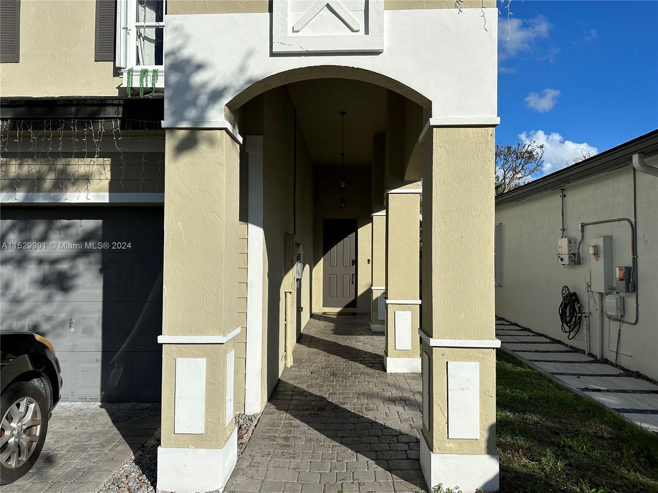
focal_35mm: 24
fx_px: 456
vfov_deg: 56.8
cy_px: 246
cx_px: 329
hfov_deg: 71.6
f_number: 1.78
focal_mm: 6.86
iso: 80
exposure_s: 1/8929
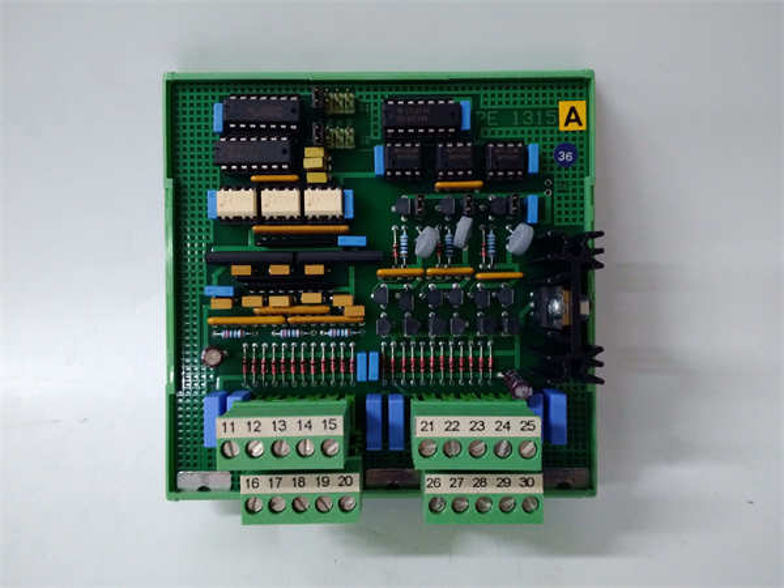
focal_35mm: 27
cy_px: 294
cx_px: 392
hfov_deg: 65.3
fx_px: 612
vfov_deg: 51.4
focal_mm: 3.79
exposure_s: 1/33
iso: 582
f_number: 2
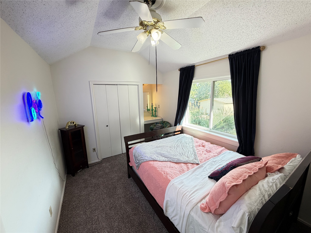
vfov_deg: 85.7
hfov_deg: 102.1
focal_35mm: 14
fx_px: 126
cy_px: 116
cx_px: 156
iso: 160
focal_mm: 2.22
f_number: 2.2
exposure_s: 1/60
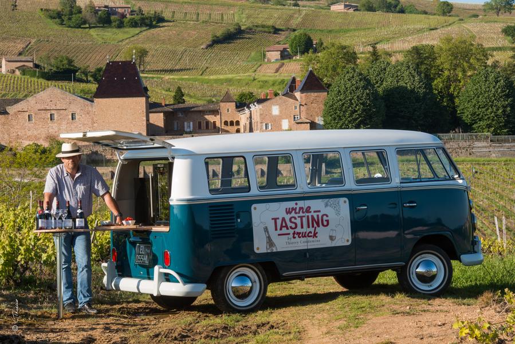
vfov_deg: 11.8
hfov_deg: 17.6
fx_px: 1660
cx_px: 258
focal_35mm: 116
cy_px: 172
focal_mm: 116
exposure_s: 1/20
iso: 64
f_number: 22
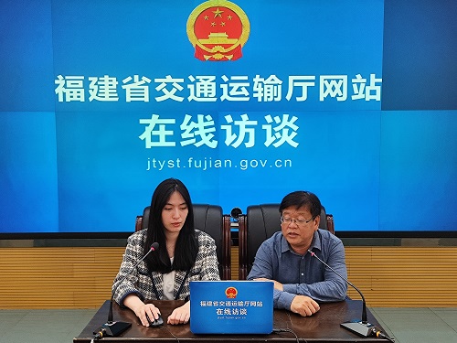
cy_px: 172
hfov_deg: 71.6
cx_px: 228
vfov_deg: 56.8
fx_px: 317
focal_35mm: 24
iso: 195
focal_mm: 6.92
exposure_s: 1/33.3
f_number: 1.9
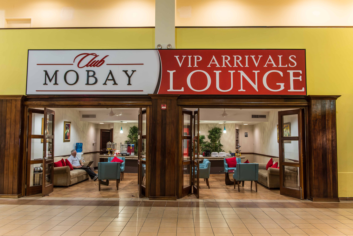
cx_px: 176
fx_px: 284
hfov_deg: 63.6
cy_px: 118
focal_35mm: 29
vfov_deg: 45.0
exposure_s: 1/3
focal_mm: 29
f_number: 4.5
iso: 100
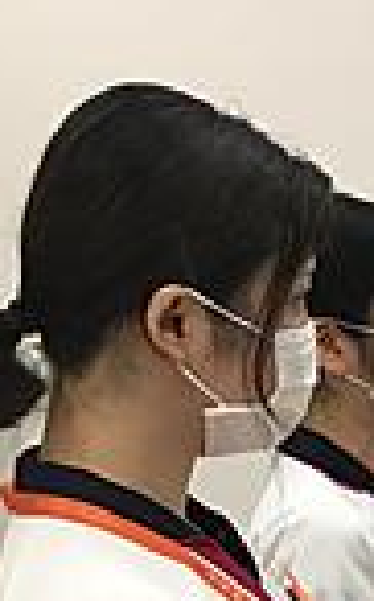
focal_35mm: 90
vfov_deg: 22.2
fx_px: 1471
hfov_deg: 13.1
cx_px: 674
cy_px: 597
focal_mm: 3.3
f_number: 2.4
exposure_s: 1/30
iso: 40
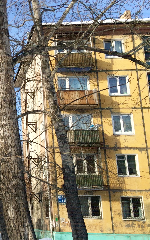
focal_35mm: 61
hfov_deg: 18.6
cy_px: 109
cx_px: -82
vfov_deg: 33.5
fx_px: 399
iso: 32
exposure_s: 1/1368
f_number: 2.2
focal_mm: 4.15
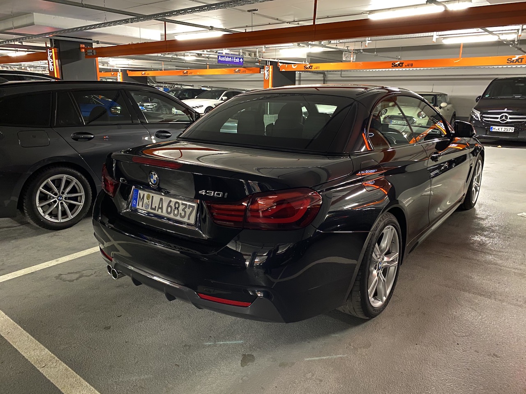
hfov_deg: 67.3
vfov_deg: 53.1
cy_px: 197
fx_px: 395
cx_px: 263
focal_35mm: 26
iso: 1250
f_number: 1.8
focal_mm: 4.25
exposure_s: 1/14
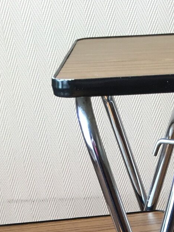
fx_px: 636
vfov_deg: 17.9
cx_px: 164
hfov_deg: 15.4
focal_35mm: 95
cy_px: 370
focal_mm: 4.15
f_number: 2.2
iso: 125
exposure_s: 1/33
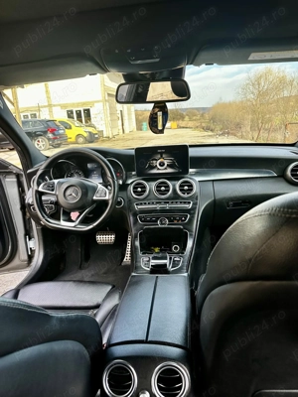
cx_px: 149
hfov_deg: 56.8
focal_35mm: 24
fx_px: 275
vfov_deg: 71.6
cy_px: 198
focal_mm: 6.86
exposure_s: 1/313
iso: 80
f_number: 1.78
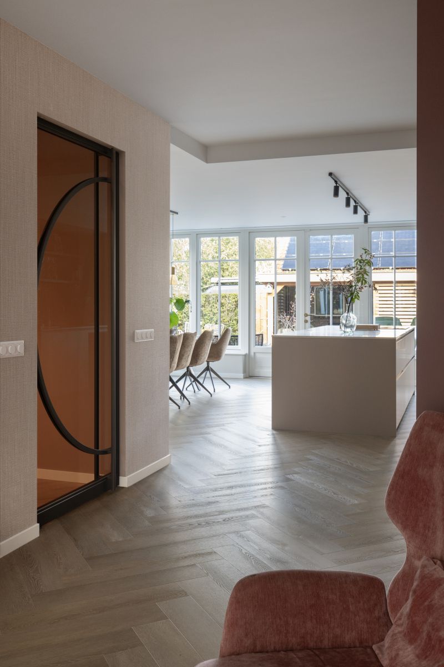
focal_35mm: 34
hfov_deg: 38.9
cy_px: 334
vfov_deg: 55.8
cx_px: 222
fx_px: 629
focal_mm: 34
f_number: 10
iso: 800
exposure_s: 1/2
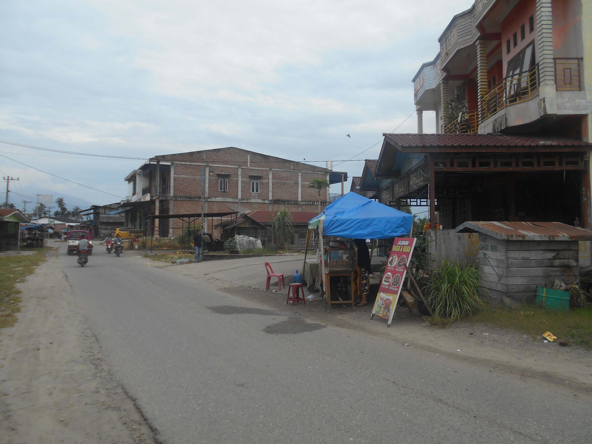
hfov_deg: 61.6
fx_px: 496
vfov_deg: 48.1
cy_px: 197
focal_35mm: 29
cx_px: 322
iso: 80
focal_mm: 4.6
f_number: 3.2
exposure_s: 1/1250
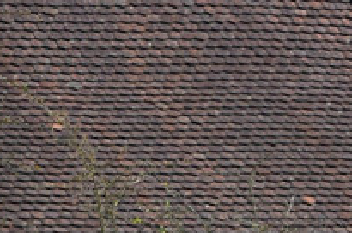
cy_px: 568
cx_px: 170
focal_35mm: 482
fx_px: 4705
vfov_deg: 2.8
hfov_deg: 4.3
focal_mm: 55
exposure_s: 1/1250
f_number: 5.6
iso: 200
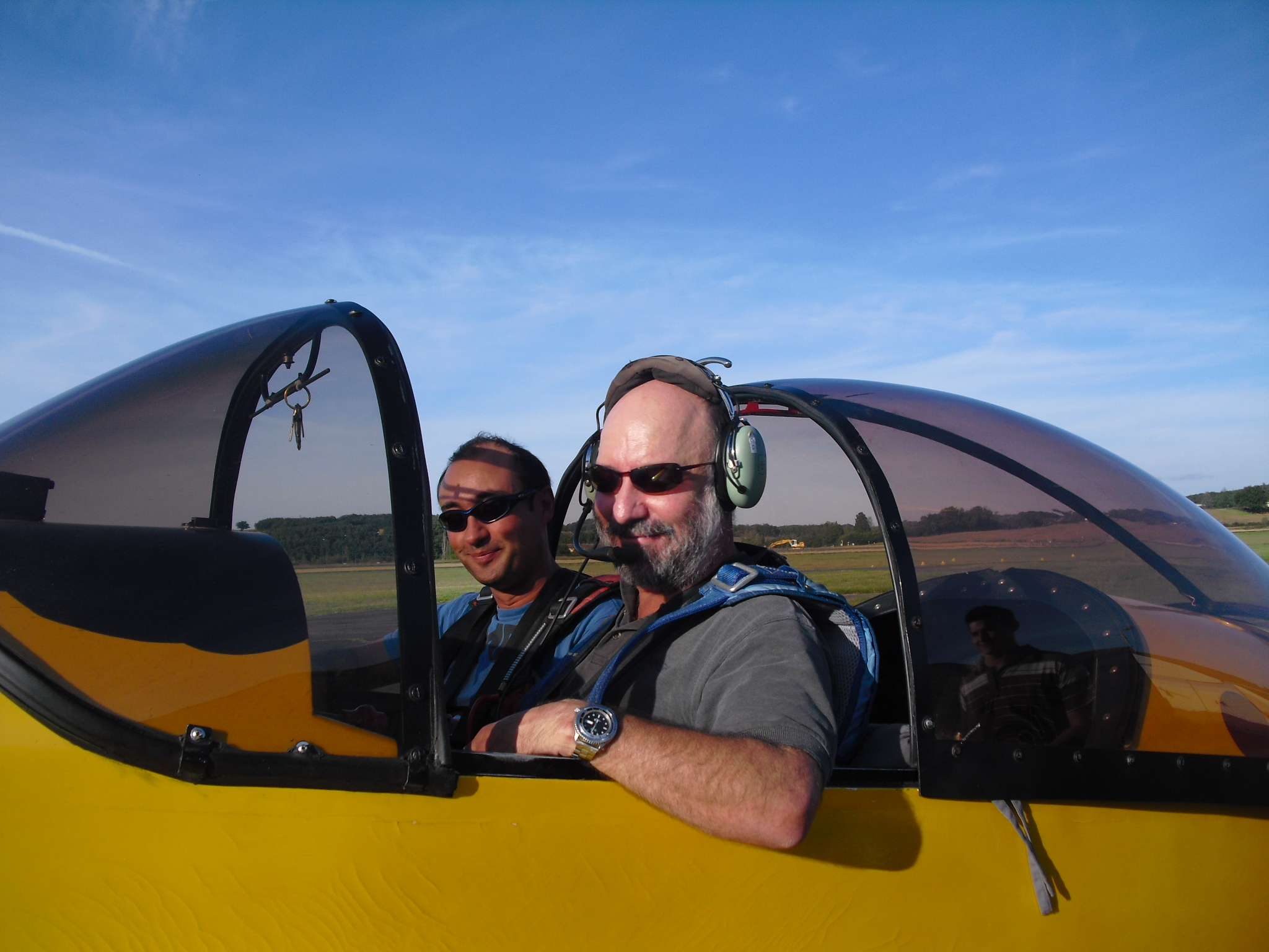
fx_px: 1320
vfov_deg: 39.7
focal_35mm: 36
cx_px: 634
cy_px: 476
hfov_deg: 51.4
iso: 64
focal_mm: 6.3
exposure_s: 1/160
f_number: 7.8
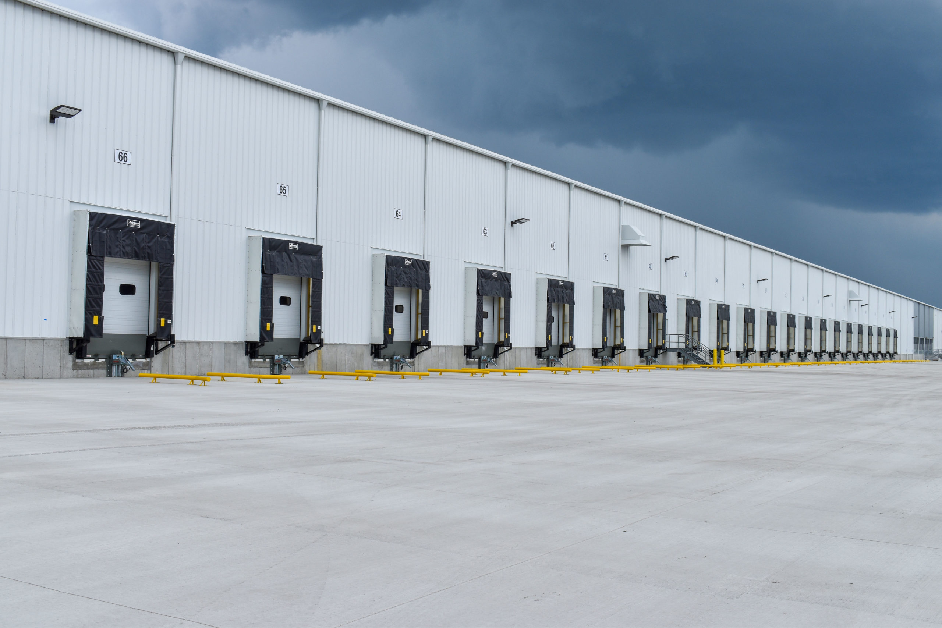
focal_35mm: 39
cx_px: 471
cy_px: 314
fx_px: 1020
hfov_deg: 49.6
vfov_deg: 34.2
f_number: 9
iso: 100
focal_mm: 26
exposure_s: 1/320
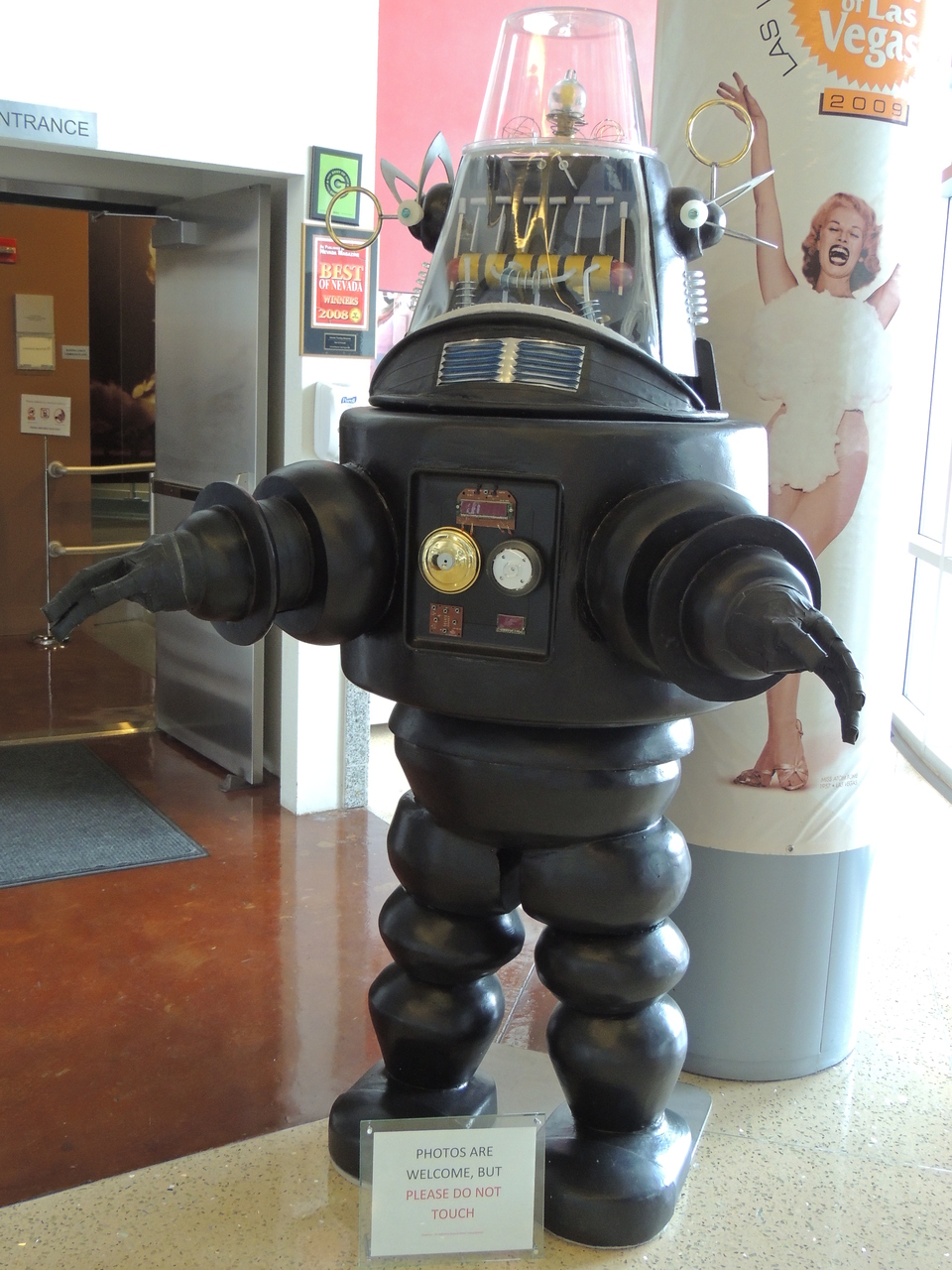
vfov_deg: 52.6
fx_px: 1283
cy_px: 635
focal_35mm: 35
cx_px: 476
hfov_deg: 40.7
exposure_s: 1/25
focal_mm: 6.2
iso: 400
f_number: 3.3
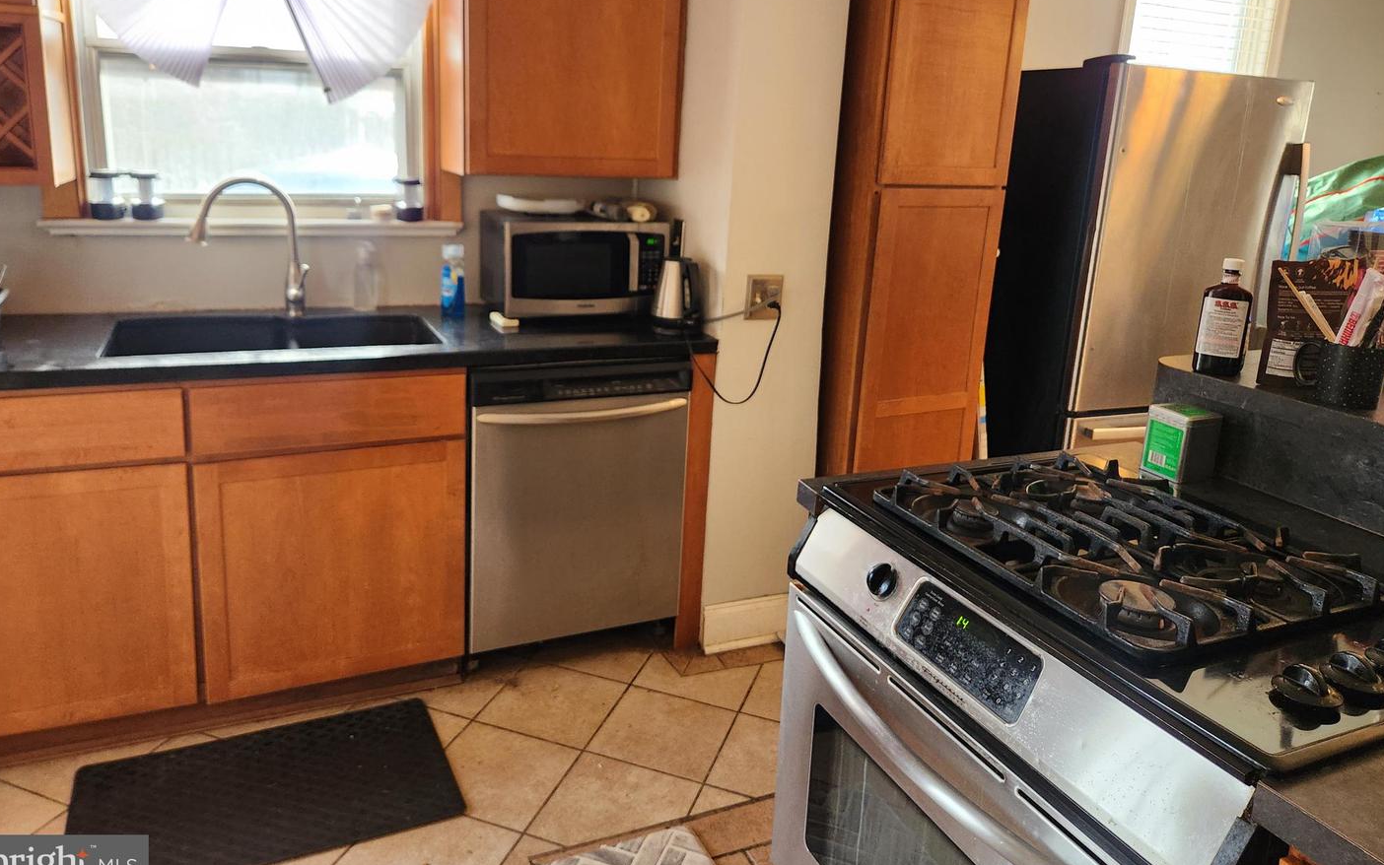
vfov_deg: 49.1
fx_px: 943
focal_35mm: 25
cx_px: 685
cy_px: 360
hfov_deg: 72.5
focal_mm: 5.4
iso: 400
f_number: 1.8
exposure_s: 1/120
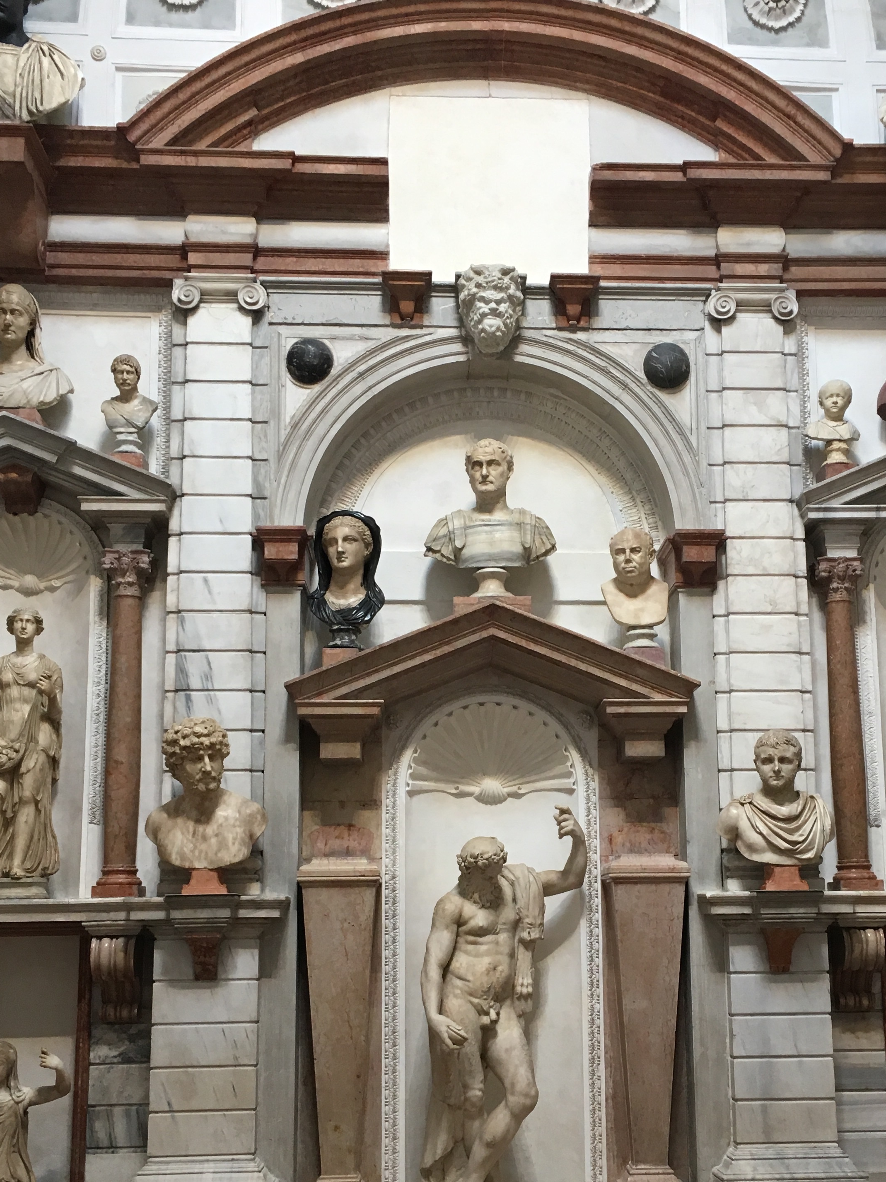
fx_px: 1399
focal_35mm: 41
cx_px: 511
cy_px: 716
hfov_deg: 35.1
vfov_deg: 45.5
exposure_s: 1/33
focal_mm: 4.15
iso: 50
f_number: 2.2
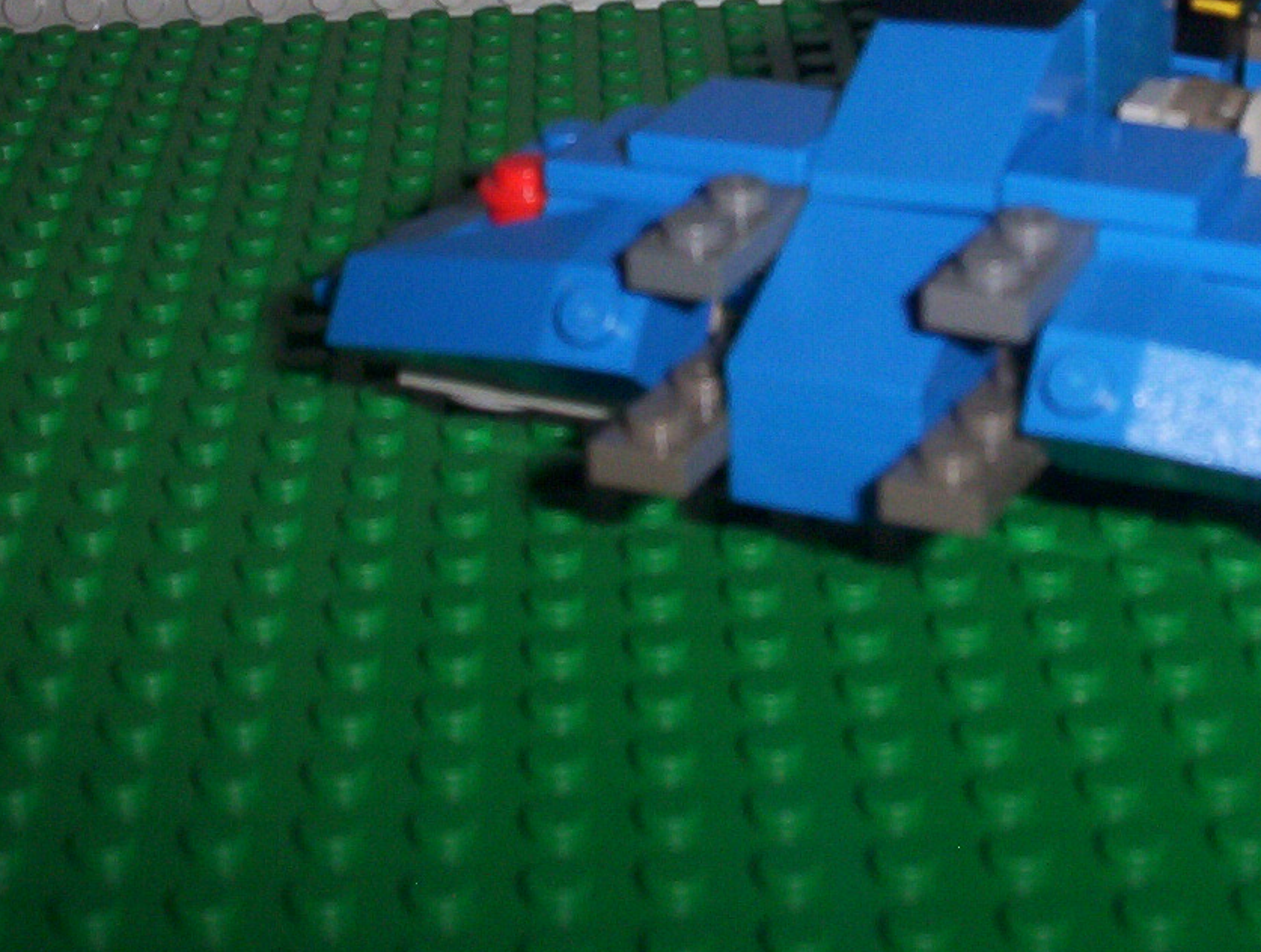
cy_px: 116
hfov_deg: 25.3
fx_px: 2775
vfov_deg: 19.2
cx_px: 922
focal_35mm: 76
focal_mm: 6
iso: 140
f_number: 4.5
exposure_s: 1/30
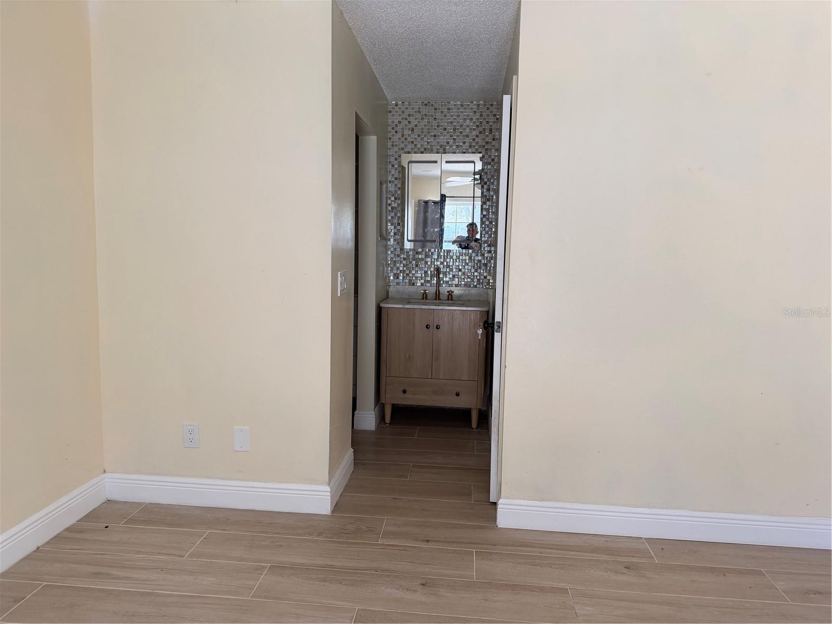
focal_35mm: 24
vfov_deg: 56.8
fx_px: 577
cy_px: 312
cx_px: 416
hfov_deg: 71.6
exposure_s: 1/127
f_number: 1.78
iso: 200
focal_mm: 6.76
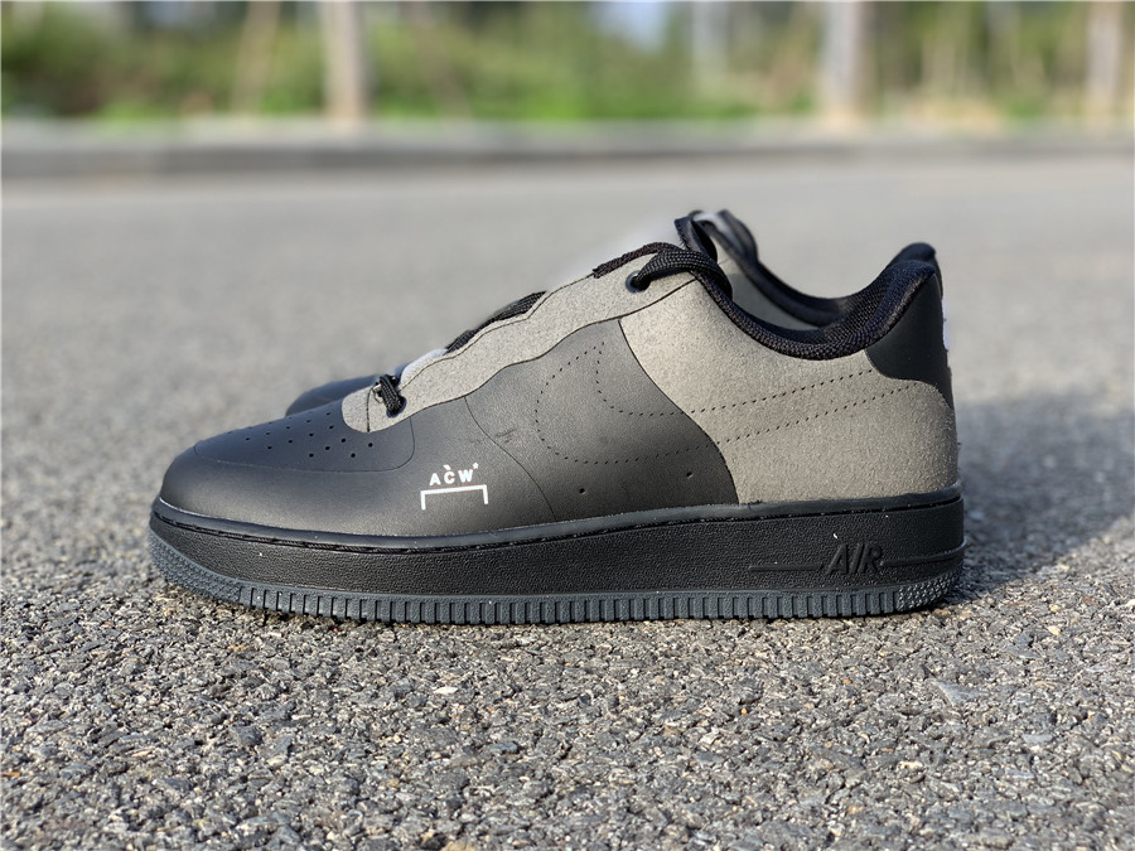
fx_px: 1705
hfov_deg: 36.8
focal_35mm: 52
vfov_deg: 28.0
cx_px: 568
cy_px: 426
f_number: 2.4
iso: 16
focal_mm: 6
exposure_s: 1/234
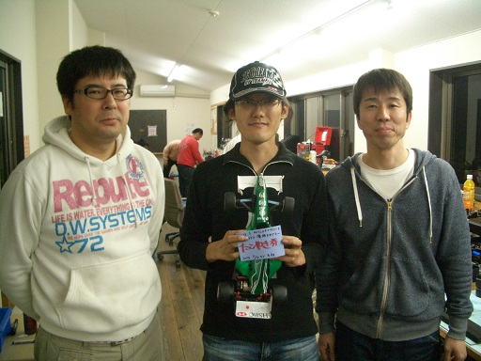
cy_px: 180
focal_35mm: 35
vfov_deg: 40.7
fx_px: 486
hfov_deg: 52.6
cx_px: 240
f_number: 2.6
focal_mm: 5.8
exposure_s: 1/30
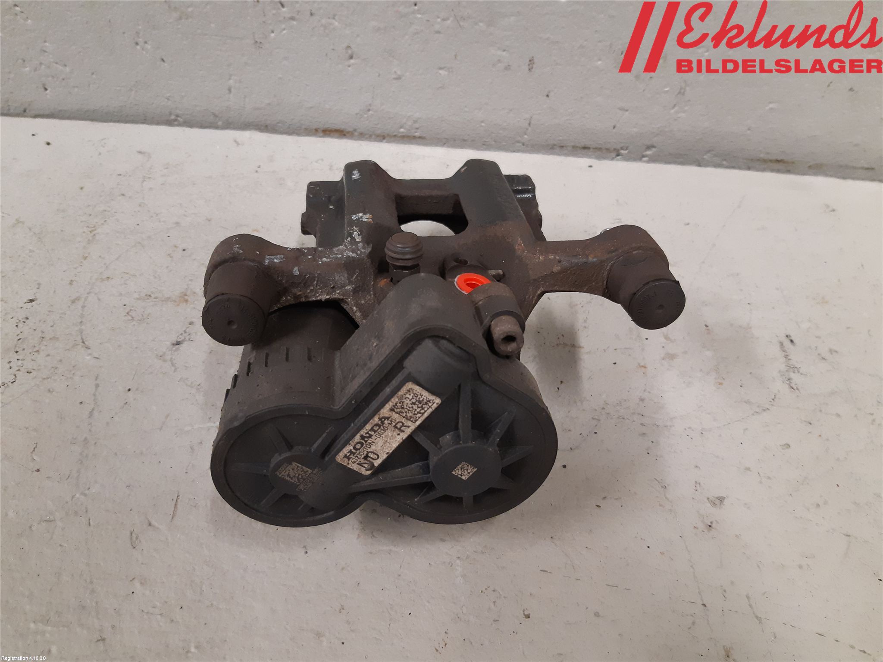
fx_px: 663
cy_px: 331
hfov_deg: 67.3
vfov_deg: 53.1
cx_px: 442
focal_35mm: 26
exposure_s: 1/50
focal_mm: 3.93
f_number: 1.7
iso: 200
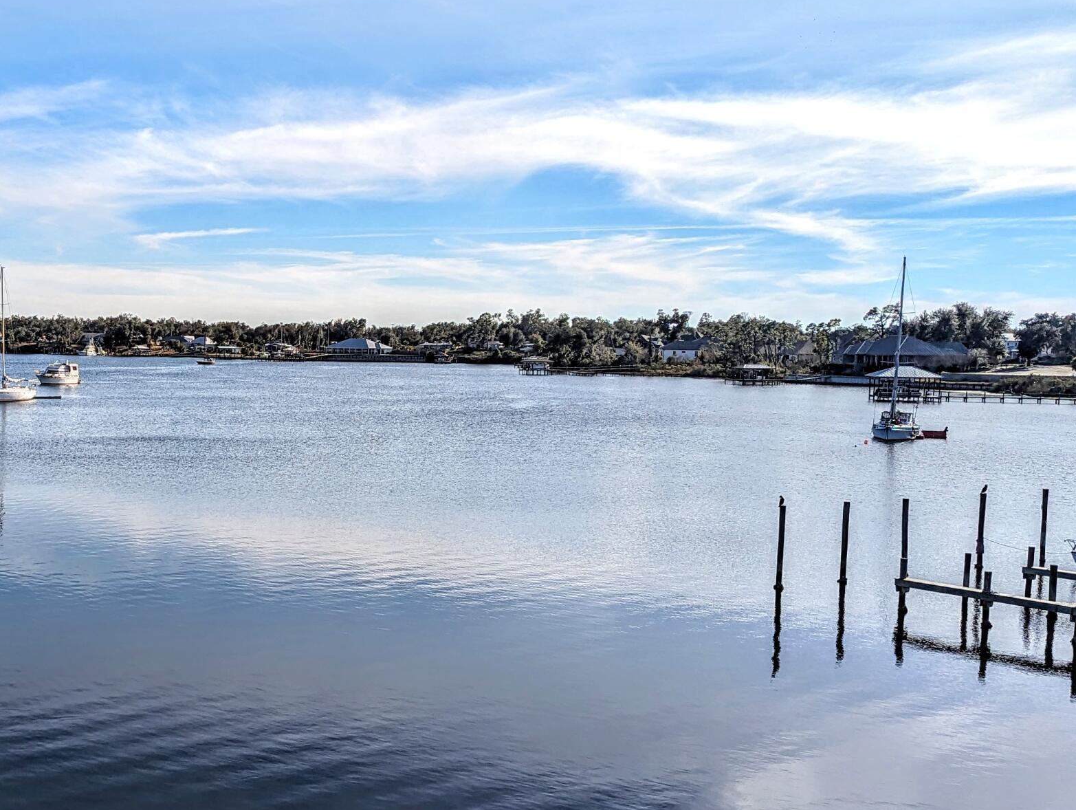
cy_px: 450
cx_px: 217
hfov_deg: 39.6
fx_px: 1432
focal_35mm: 46
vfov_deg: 31.6
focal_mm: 6.81
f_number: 1.85
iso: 45
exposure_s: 1/3906
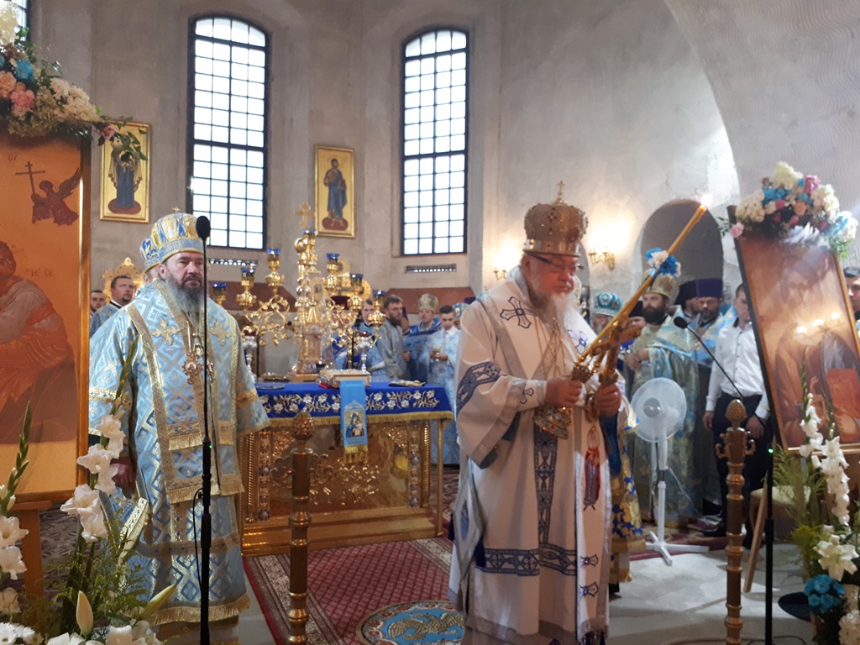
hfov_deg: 65.3
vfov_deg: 51.4
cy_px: 322
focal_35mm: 27
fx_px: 671
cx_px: 430
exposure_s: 1/20
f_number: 1.9
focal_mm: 3.6
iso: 200
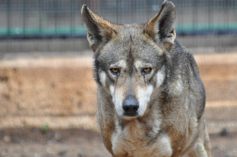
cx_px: 143
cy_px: 88
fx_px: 3617
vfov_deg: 2.5
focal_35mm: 550
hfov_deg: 3.8
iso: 1600
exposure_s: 1/320
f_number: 5.6
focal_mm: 300
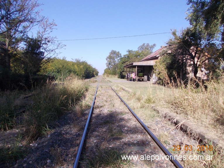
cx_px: 112
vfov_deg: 49.7
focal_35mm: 28
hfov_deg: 63.5
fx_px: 181
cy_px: 84
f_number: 5.4
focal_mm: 4
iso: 80
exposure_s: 1/250
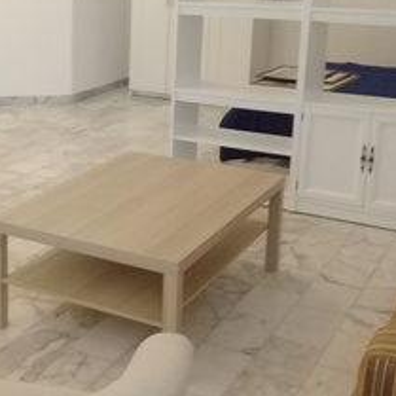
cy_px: 147
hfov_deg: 27.7
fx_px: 777
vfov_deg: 28.5
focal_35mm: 60
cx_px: 50
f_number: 2.2
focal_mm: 3.3
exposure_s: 1/17
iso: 250
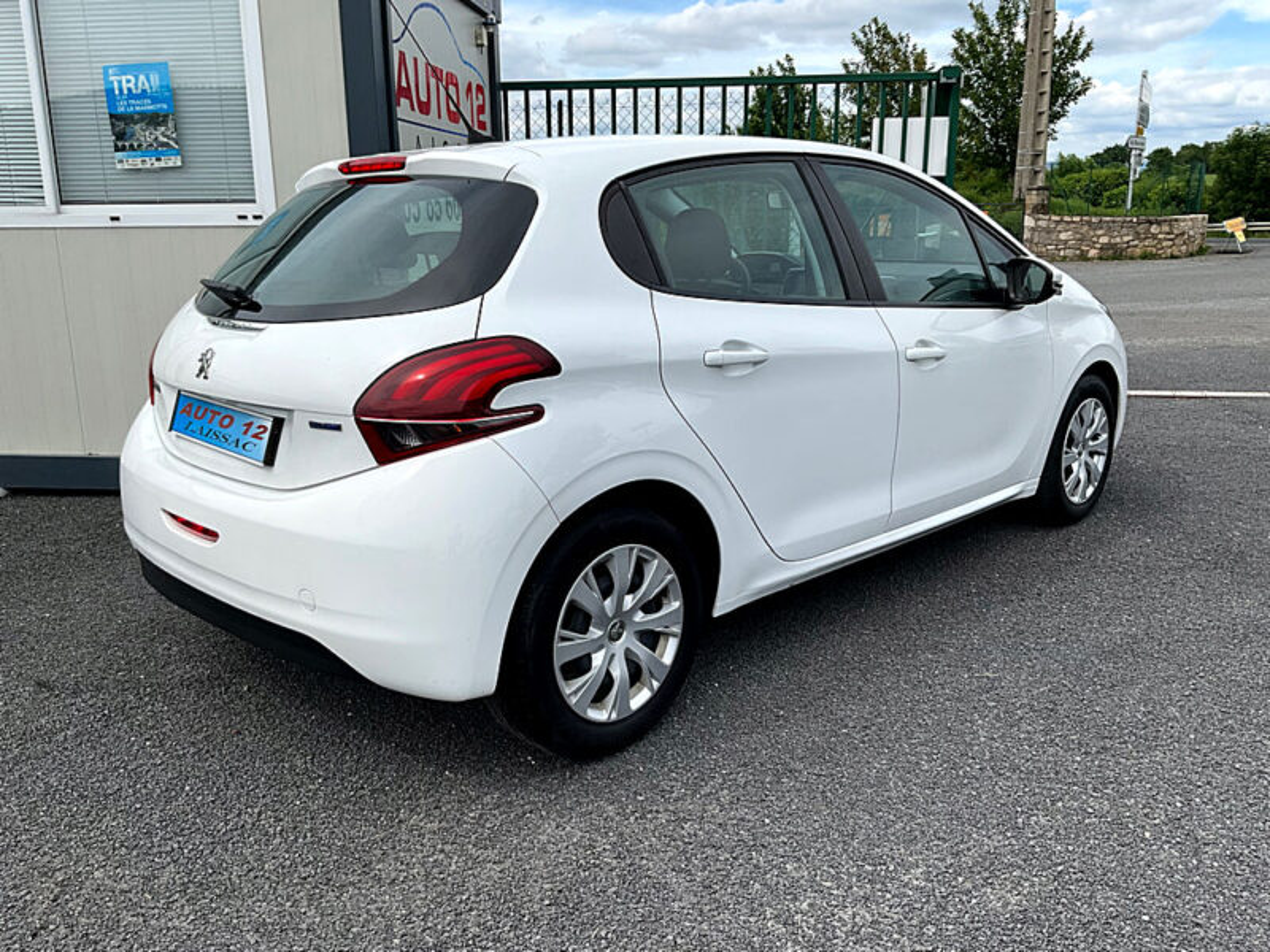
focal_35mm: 29
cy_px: 476
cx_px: 635
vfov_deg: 48.2
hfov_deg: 61.7
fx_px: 1064
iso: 25
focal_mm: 3
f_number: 1.8
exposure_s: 1/1912
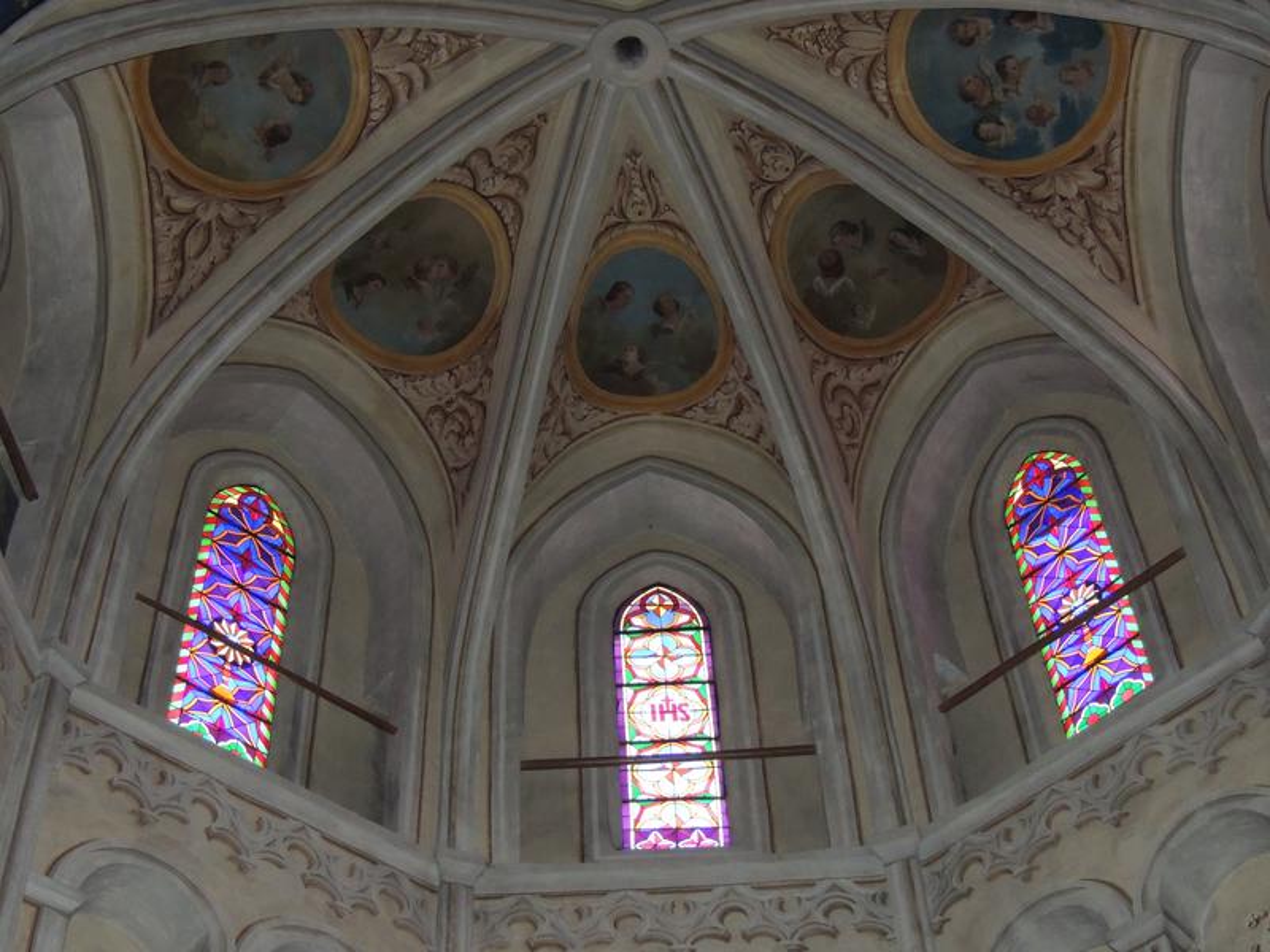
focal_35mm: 60
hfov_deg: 32.2
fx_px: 2201
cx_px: 635
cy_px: 476
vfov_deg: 24.4
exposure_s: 1/50
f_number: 3.7
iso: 800
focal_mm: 10.7
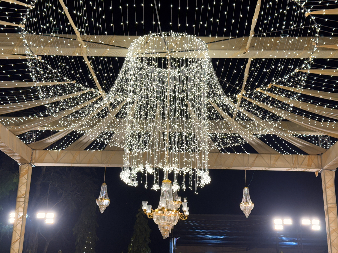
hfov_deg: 39.7
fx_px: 469
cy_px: 126
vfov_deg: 30.3
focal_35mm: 48
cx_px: 169
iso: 64
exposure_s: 1/100
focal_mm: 6.76
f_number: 1.78
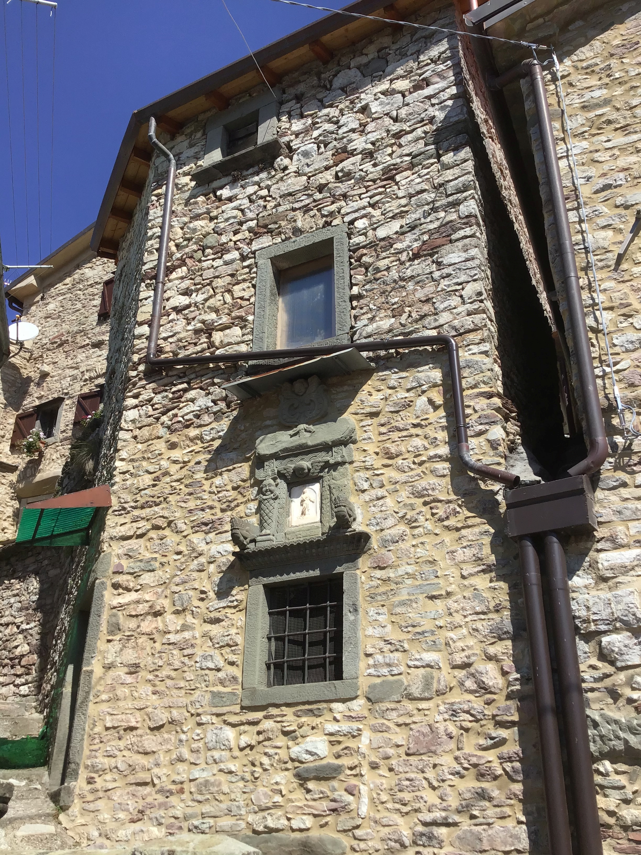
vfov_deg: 58.4
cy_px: 428
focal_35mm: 31
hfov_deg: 45.4
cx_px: 320
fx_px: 765
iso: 25
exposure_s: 1/1456
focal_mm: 3.3
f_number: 2.4
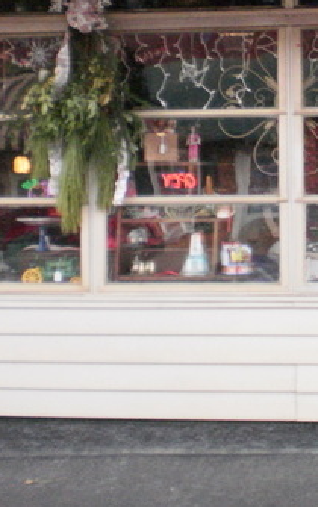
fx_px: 1259
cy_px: 120
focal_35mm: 91
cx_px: 373
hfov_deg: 14.0
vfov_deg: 22.5
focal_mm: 6.3
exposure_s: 1/40
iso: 400
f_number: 3.1
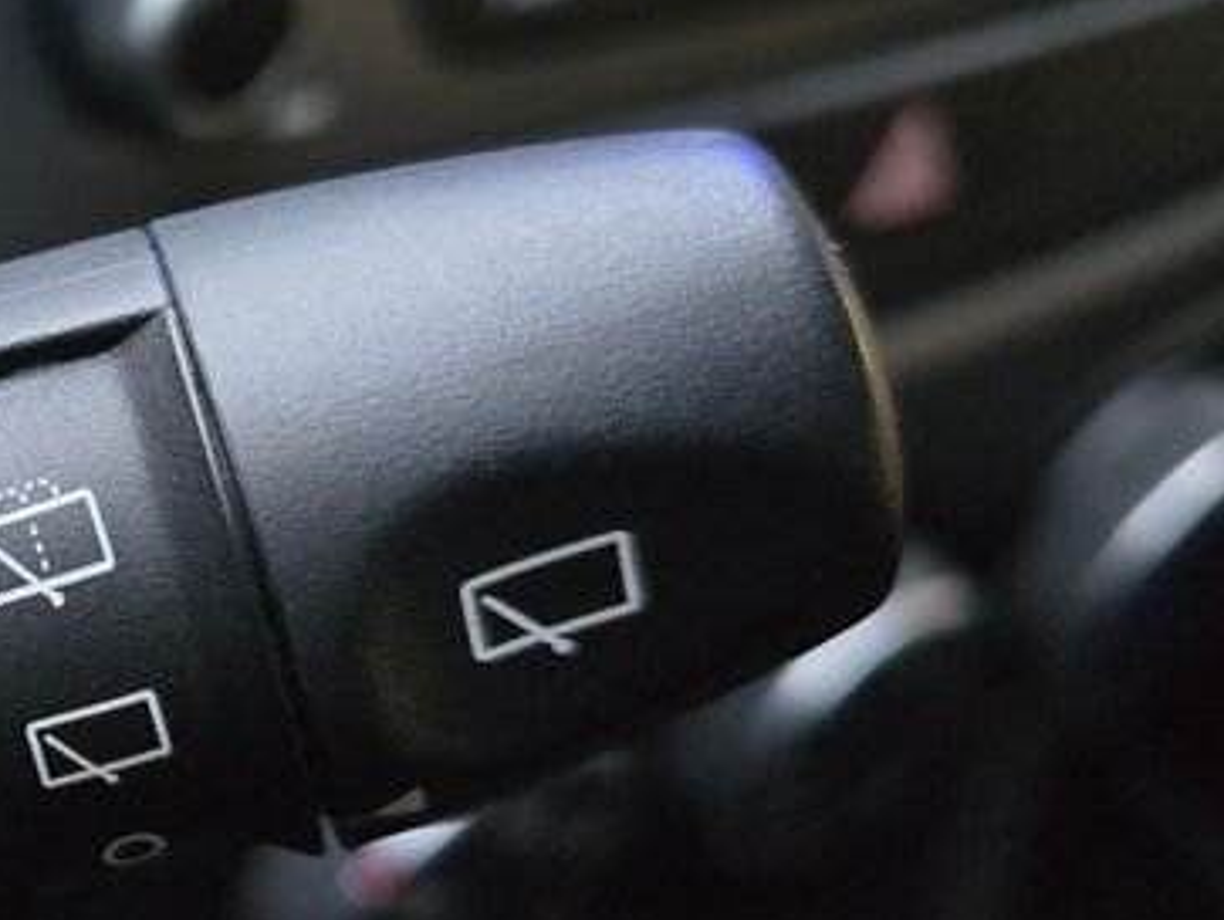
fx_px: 2300
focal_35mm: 65
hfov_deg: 25.4
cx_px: -396
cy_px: 507
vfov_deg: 22.6
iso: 2500
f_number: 1.7
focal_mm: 6.3
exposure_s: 1/16.7
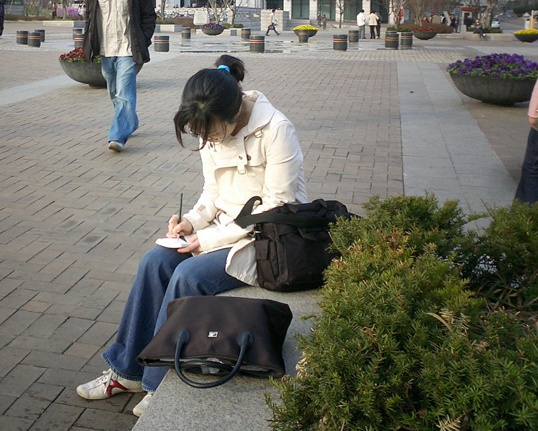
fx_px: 796
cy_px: 155
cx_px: 183
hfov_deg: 37.0
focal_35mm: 50
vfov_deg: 30.1
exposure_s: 1/320
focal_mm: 5.6
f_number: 3.5
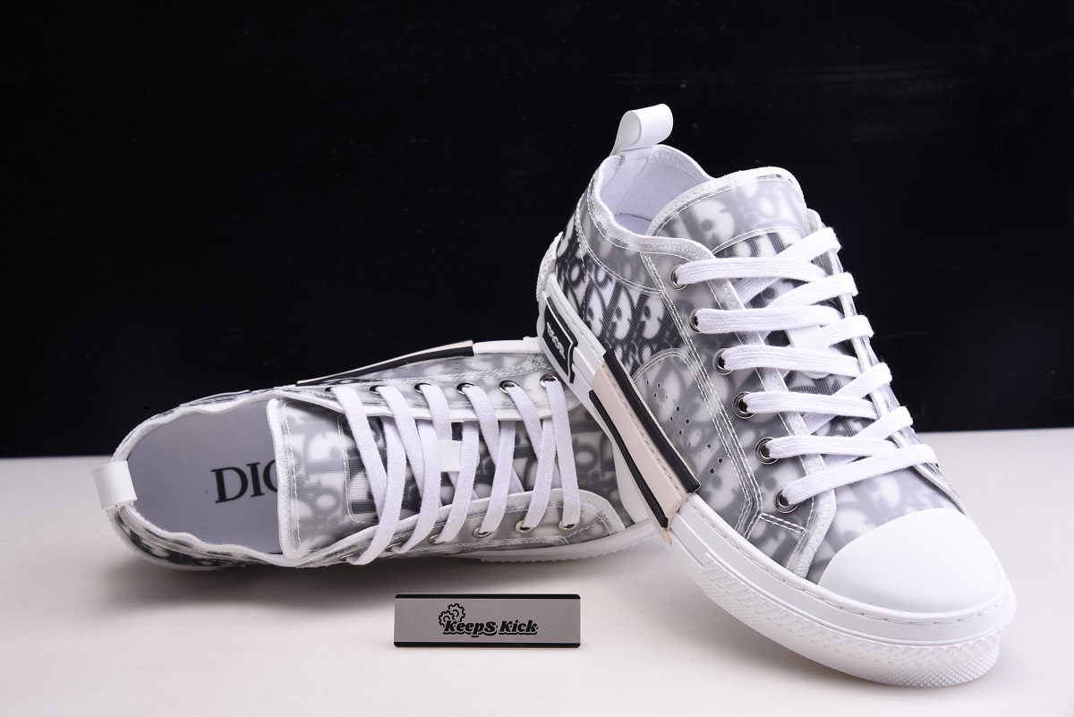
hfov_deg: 34.5
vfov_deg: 23.4
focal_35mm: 58
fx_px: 1731
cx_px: 537
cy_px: 358
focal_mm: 58
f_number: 11
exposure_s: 1/125
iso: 100
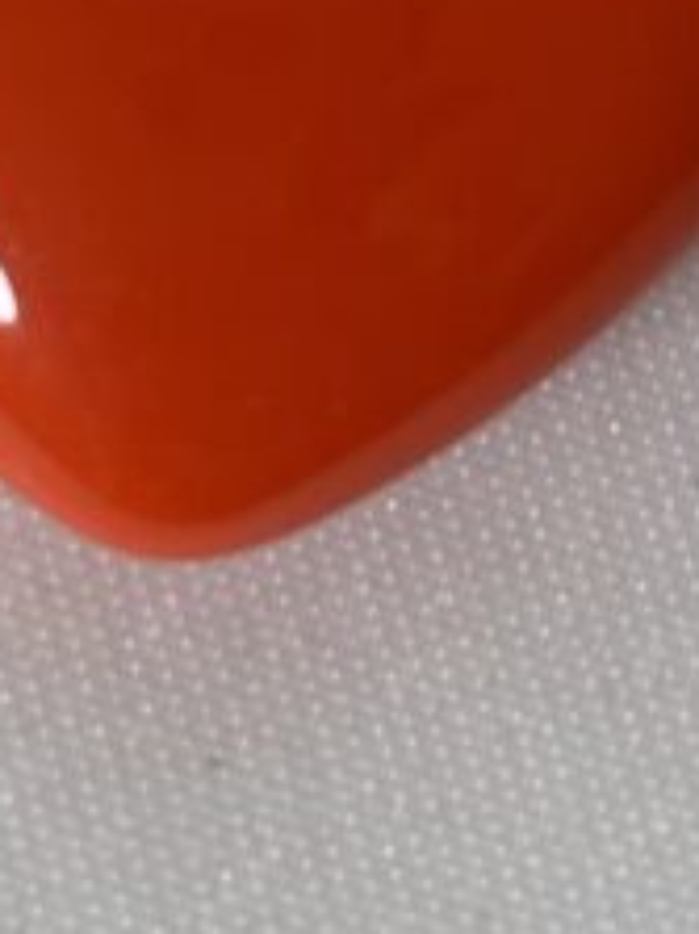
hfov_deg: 6.2
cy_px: -863
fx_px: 6441
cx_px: 347
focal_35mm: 239
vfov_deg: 8.0
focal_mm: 5.96
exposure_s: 1/100
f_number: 1.6
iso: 40
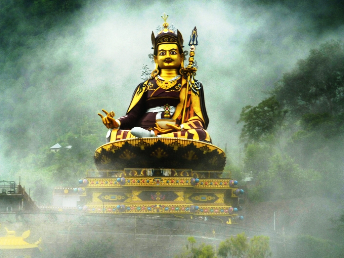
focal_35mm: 225
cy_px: 129
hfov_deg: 8.8
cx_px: 172
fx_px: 2236
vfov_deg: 6.6
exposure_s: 1/200
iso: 80
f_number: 4.6
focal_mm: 37
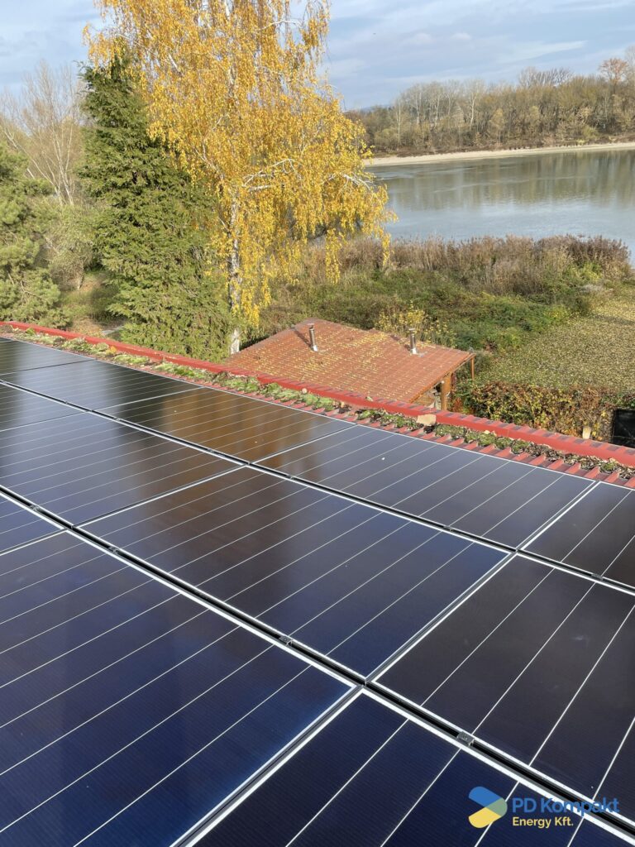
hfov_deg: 53.1
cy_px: 424
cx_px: 318
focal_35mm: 26
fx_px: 636
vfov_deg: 67.3
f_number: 1.6
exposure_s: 1/824
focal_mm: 4.2
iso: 32
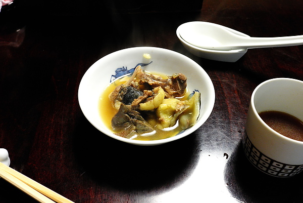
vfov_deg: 37.9
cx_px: 152
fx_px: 295
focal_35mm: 35
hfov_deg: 54.4
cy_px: 102
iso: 1600
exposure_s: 1/8
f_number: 8
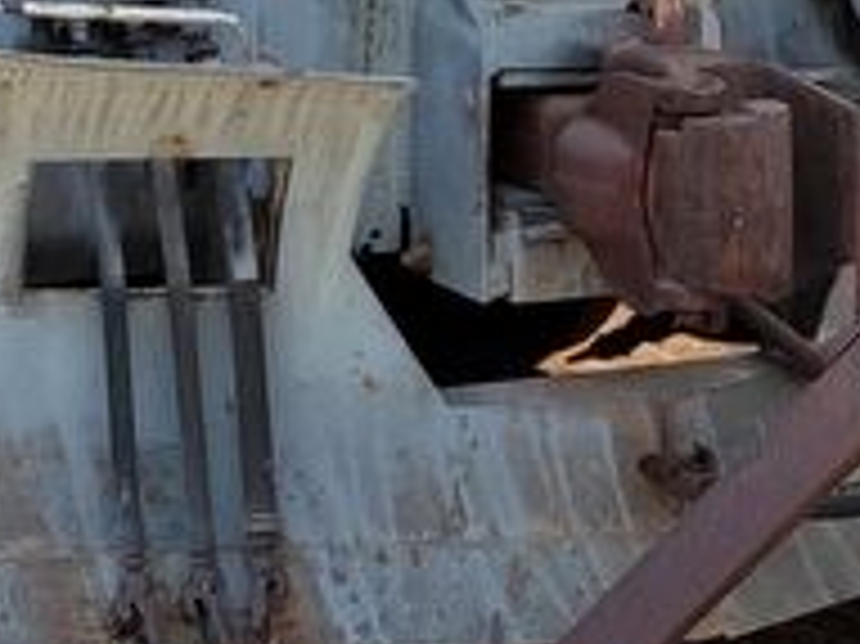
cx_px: -216
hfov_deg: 17.1
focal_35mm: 109
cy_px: -387
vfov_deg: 12.7
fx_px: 2706
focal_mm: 5.4
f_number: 1.8
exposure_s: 1/583
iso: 40
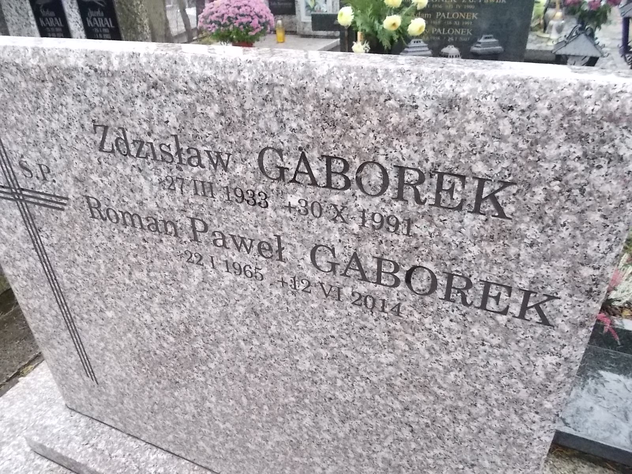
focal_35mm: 26
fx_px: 475
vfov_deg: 53.1
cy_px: 237
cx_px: 316
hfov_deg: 67.3
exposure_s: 1/125
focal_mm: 4.6
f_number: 3.2
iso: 400
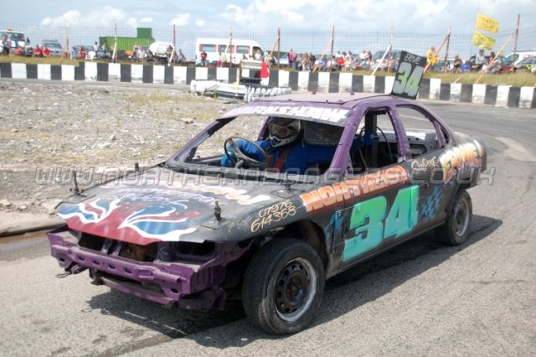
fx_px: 692
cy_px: 178
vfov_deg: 28.9
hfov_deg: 42.3
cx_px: 268
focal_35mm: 46
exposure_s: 1/800
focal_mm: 31
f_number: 4.5
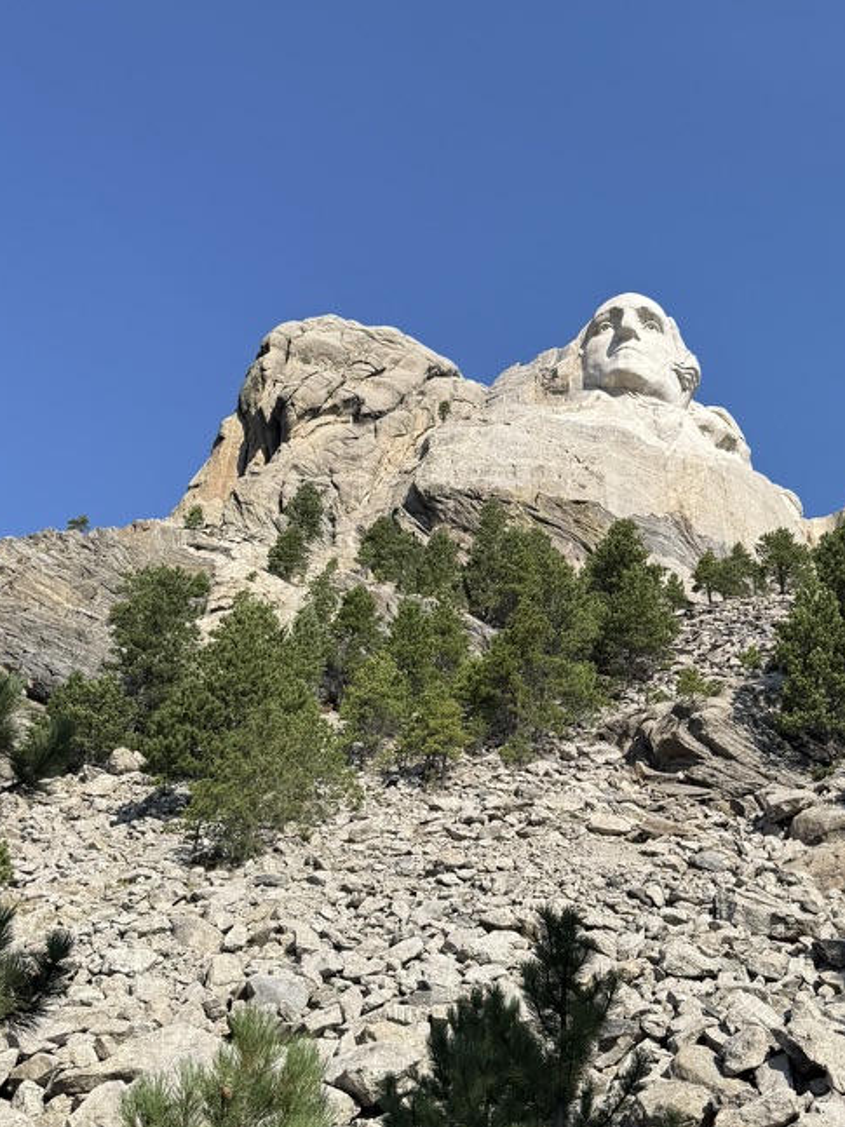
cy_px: 651
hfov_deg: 36.8
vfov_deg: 48.8
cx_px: 634
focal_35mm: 38
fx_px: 1237
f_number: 1.78
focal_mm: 6.76
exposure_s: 1/3425
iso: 80
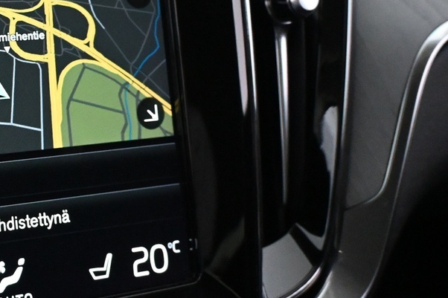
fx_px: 879
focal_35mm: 71
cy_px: 49
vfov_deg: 19.0
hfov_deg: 25.6
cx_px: -89
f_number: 3.5
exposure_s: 1/60
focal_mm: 17.5
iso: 4500
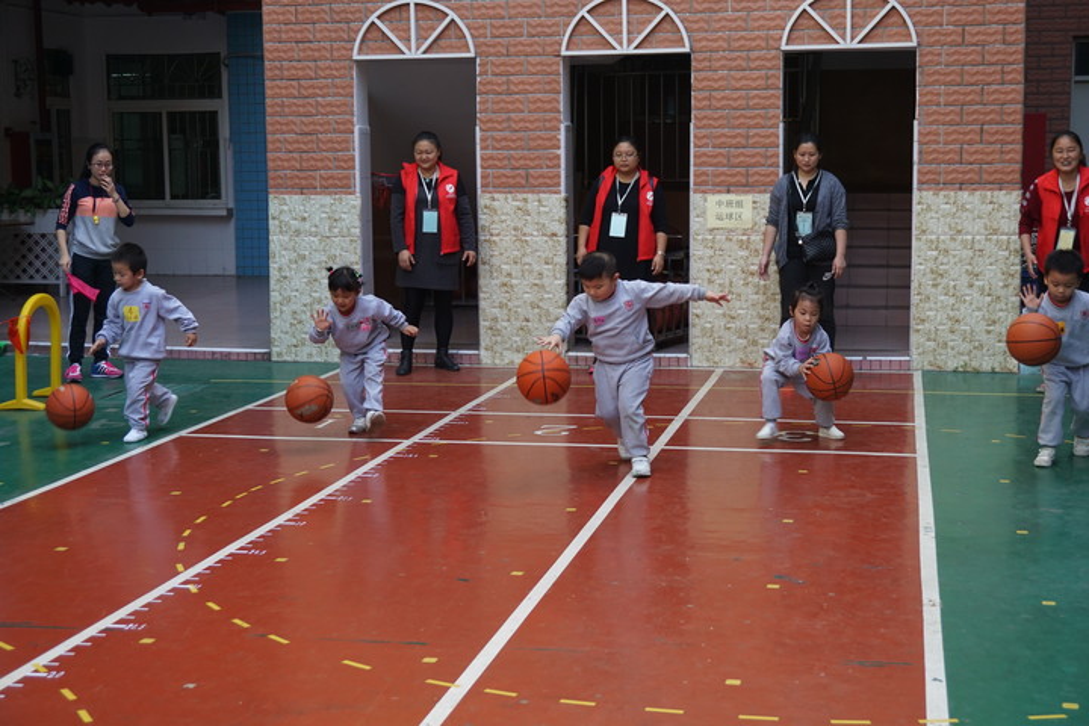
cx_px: 544
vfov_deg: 25.8
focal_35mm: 52
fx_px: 1588
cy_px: 363
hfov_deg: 37.9
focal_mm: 35
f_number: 5.6
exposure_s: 1/160
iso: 400
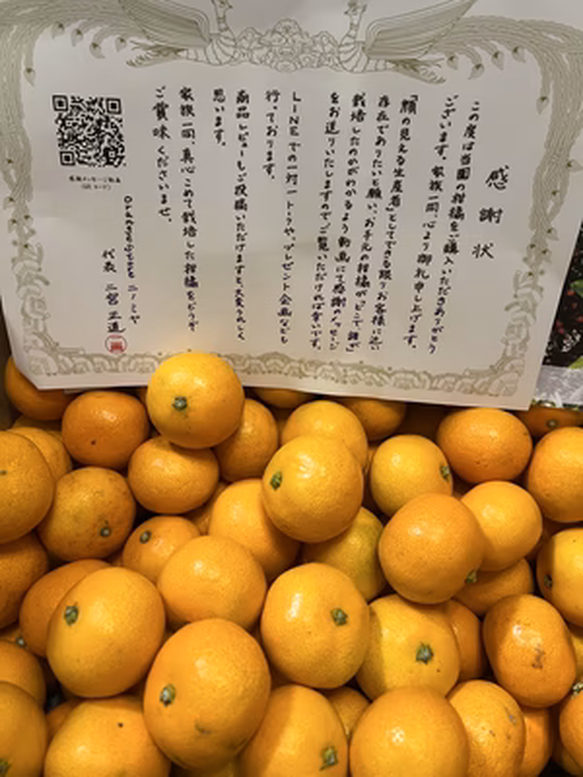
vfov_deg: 67.3
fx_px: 584
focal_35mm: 26
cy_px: 388
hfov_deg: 53.1
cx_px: 292
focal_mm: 5.7
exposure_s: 1/60
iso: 200
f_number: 1.5
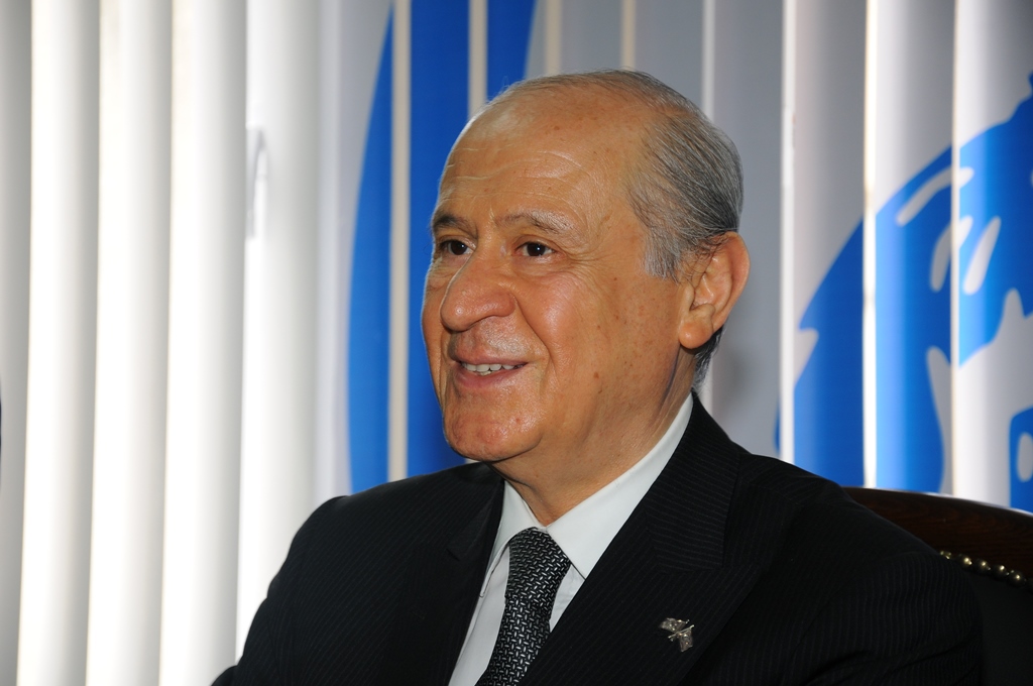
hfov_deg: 17.1
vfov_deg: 11.4
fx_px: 3439
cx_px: 516
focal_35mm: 120
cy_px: 343
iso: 250
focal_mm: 80
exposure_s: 1/60
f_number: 5.3
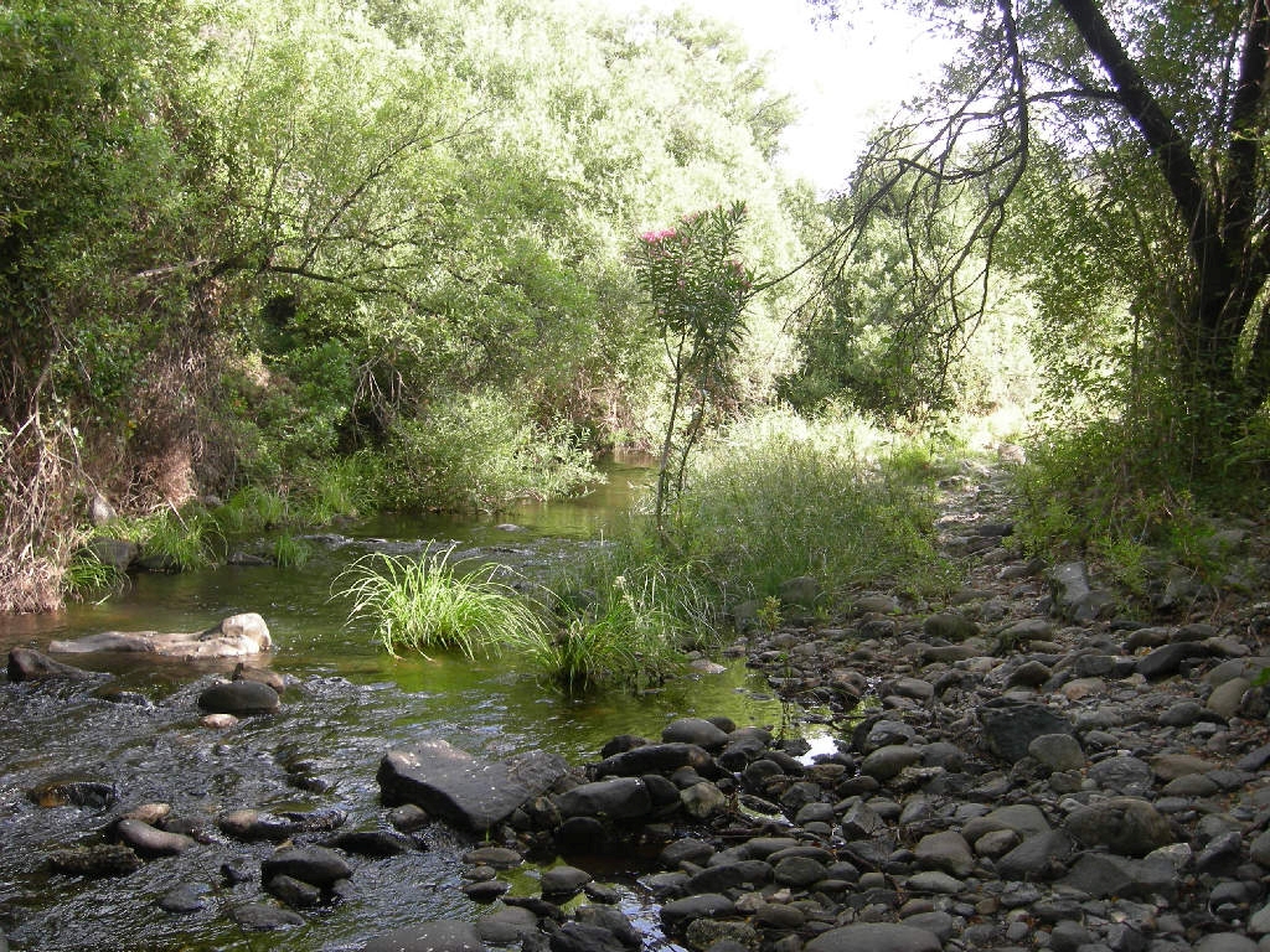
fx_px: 1321
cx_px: 635
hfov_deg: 51.4
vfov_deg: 39.7
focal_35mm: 36
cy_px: 476
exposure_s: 1/67.3
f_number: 3.4
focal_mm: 7.5
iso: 64
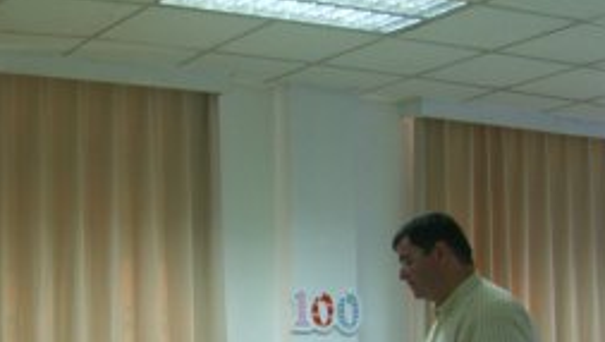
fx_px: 1285
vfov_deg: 15.0
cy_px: 305
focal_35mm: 80
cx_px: 141
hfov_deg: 26.1
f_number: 2.8
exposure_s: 1/20
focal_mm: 7.9
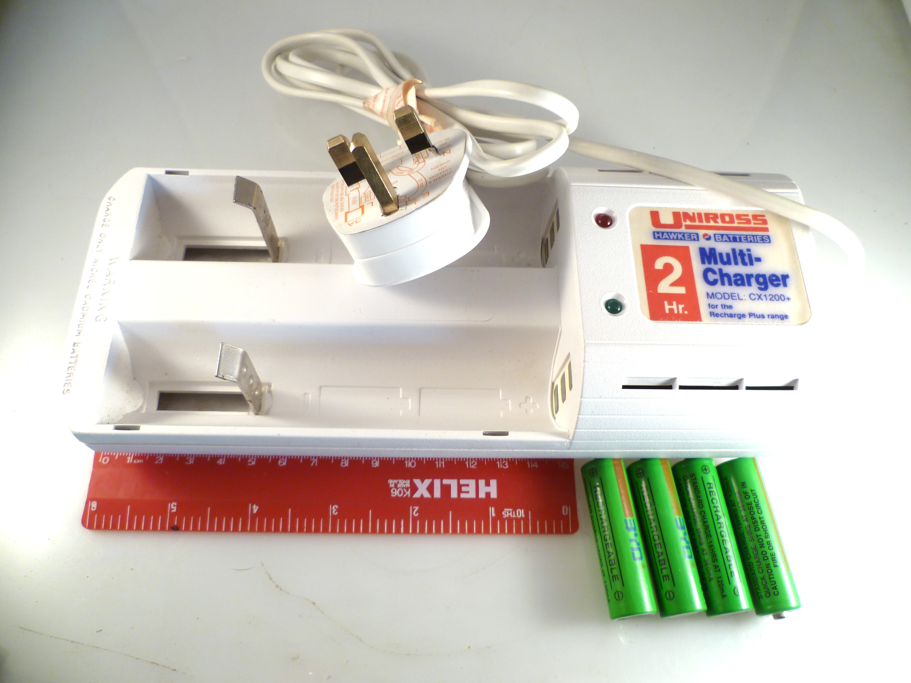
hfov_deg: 63.4
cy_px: 342
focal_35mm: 28
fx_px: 737
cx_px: 456
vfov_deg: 49.7
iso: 80
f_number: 2.8
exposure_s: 1/60
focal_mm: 5
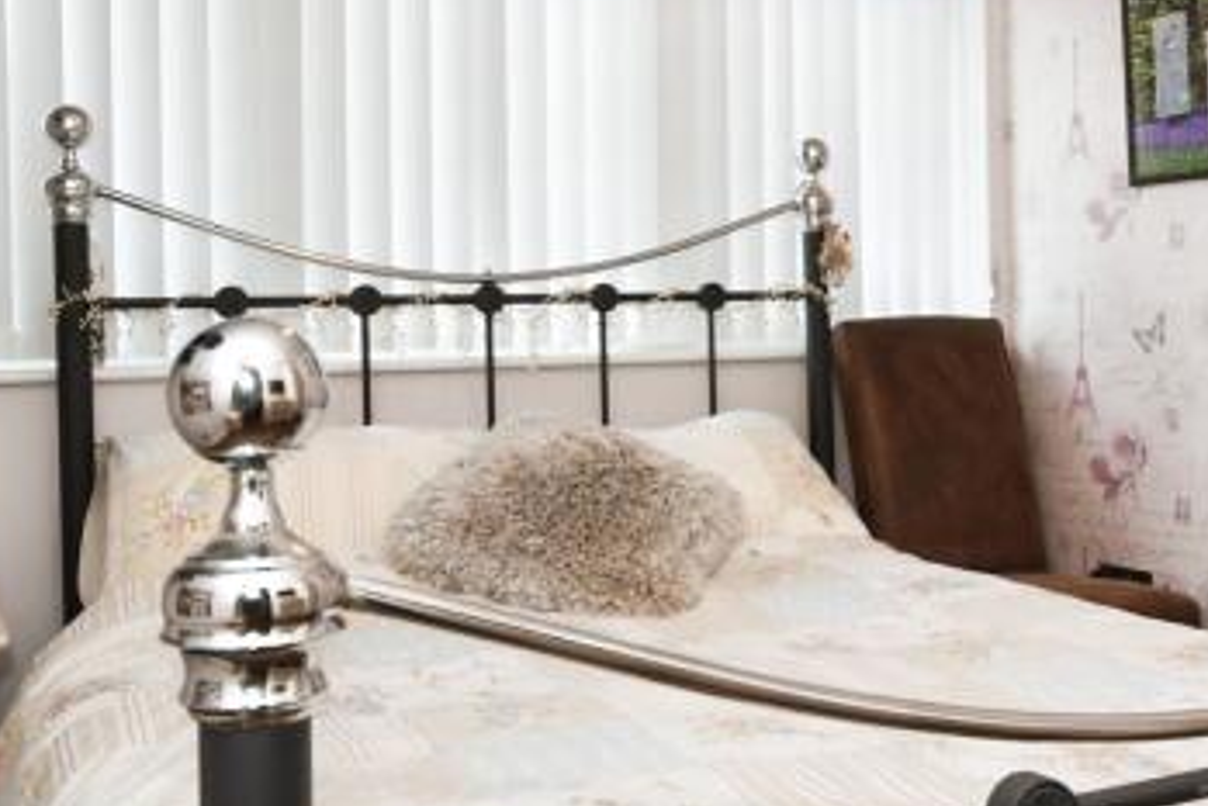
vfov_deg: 30.4
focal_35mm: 44
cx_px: 851
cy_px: 317
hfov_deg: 43.5
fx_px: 1477
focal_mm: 10
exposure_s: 1/60
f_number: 8
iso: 400
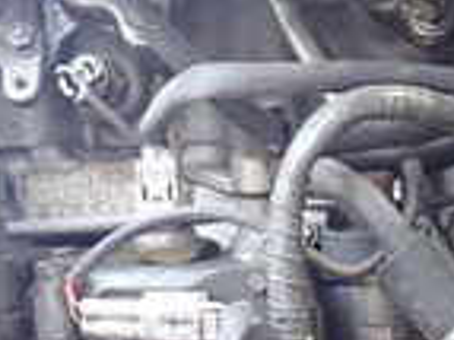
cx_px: 432
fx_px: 1756
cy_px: 610
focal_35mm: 134
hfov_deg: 14.5
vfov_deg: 10.4
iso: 640
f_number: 2.4
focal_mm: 5.79
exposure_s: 1/30
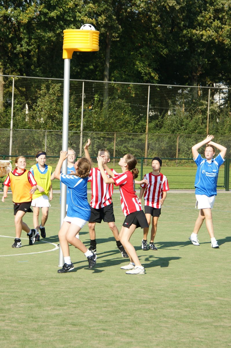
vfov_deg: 16.1
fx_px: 1229
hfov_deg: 10.7
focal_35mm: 128
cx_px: 116
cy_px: 174
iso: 200
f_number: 8
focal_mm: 85
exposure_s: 1/400
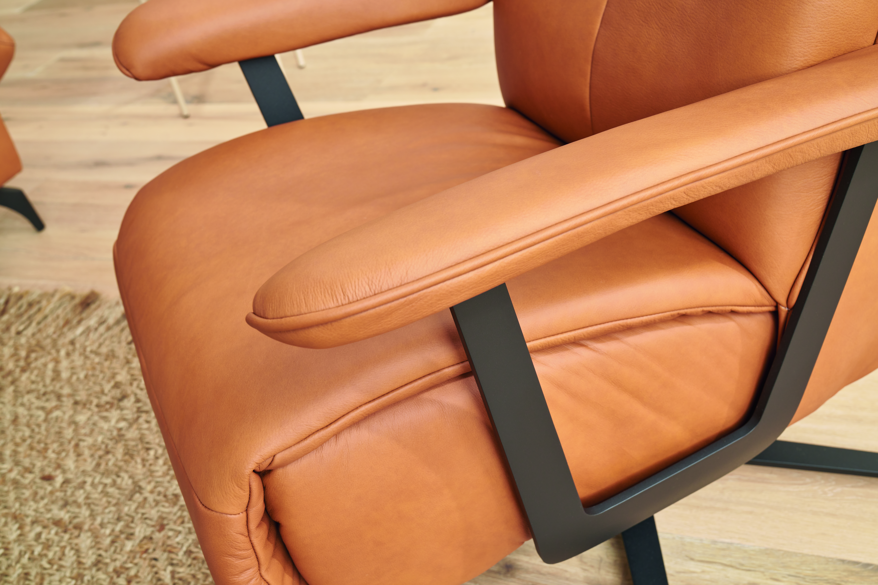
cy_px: 292
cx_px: 439
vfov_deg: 33.4
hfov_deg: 48.5
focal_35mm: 40
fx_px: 975
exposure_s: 1/100
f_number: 8
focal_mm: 40
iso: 160
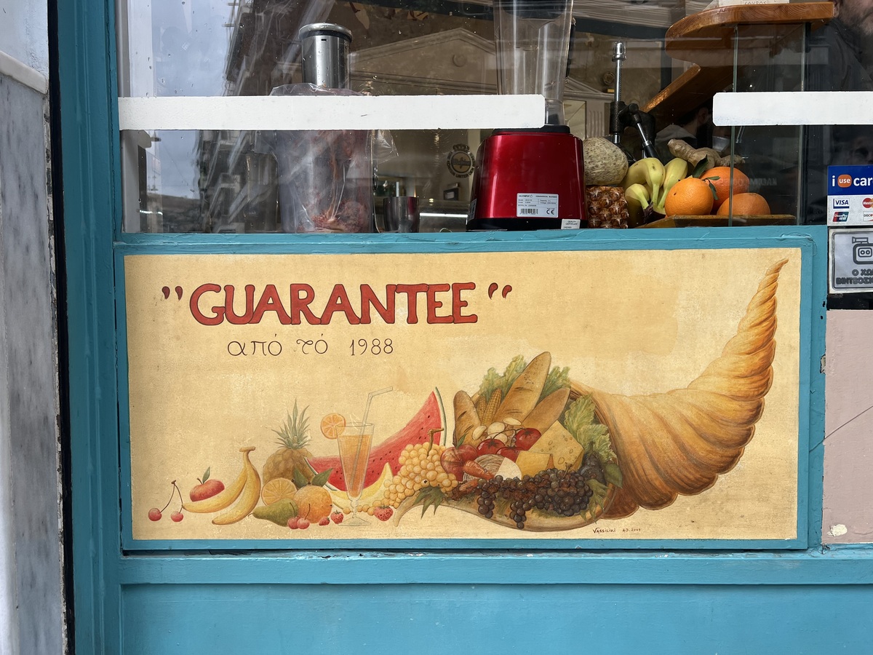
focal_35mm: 26
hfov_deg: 67.3
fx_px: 656
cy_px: 328
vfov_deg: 53.1
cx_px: 436
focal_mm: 5.7
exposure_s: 1/272
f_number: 1.5
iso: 40
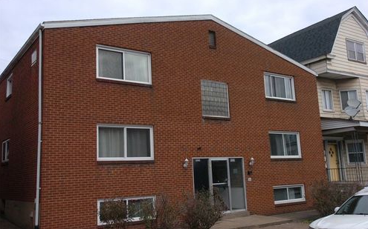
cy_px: 108
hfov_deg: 52.8
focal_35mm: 37
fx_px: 371
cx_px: 183
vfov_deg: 34.4
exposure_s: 1/1250
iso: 800
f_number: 7.1
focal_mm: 24
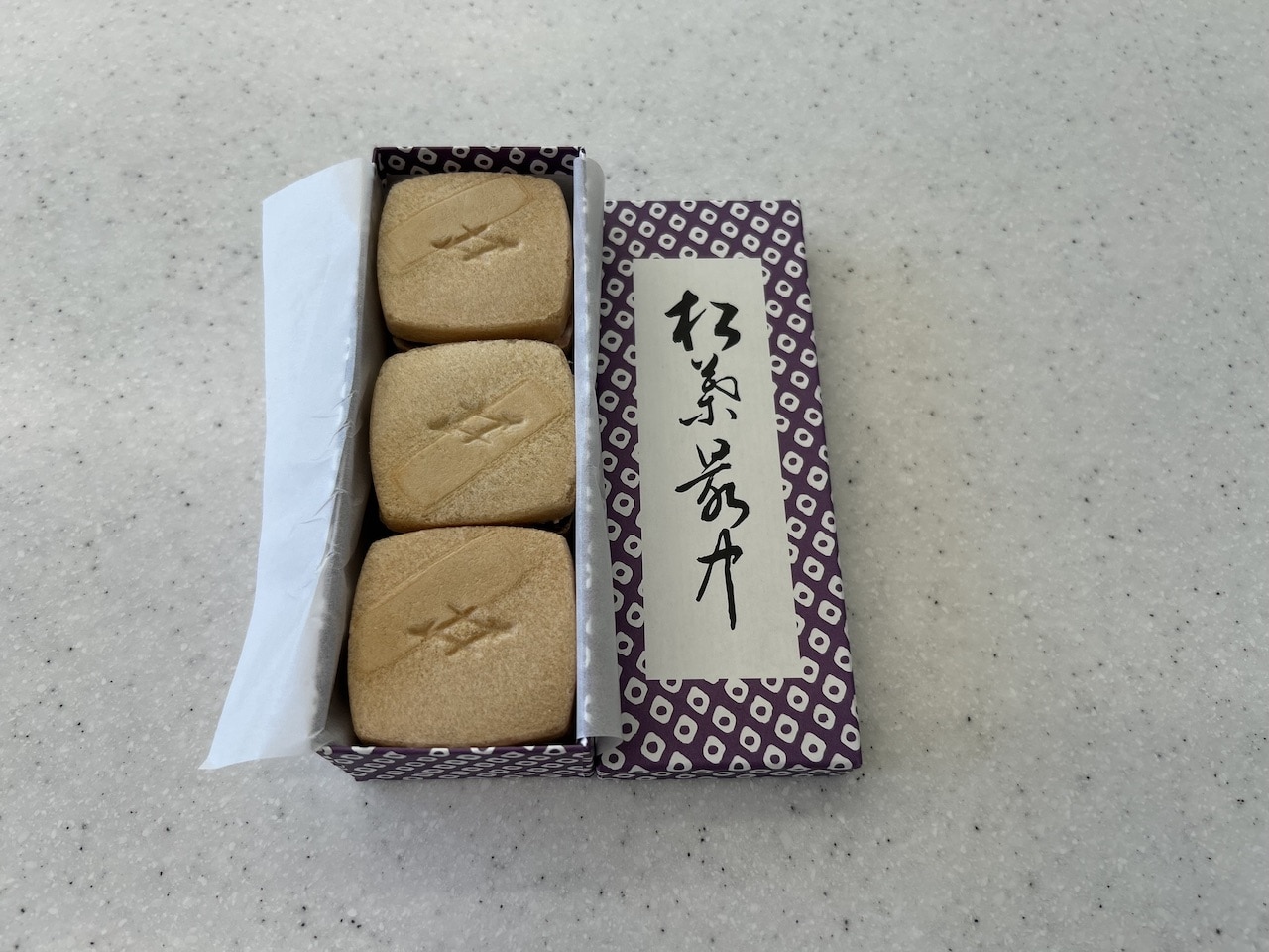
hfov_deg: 67.3
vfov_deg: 53.1
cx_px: 634
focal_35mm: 26
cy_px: 476
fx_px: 953
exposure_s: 1/293
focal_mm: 5.7
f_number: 1.5
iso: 40
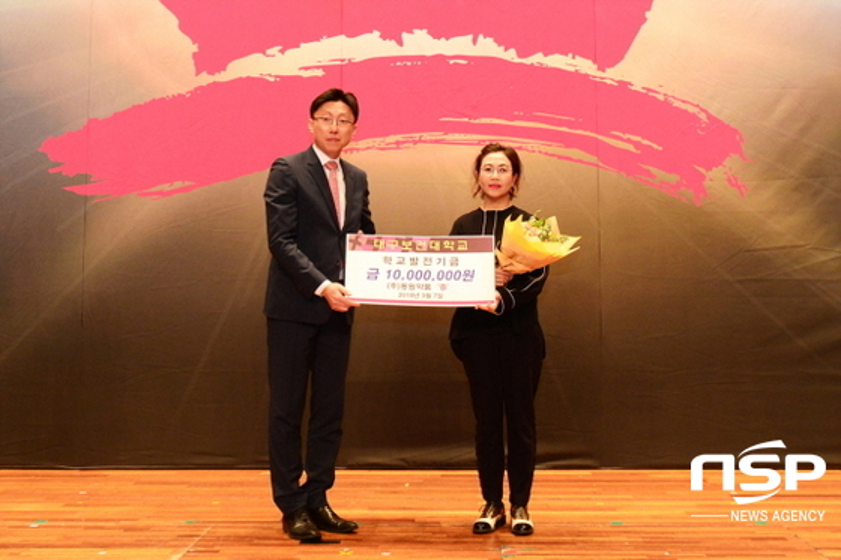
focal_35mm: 32
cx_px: 420
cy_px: 280
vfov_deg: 41.1
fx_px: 747
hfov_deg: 58.7
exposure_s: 1/80
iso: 2000
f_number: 5
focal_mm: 32
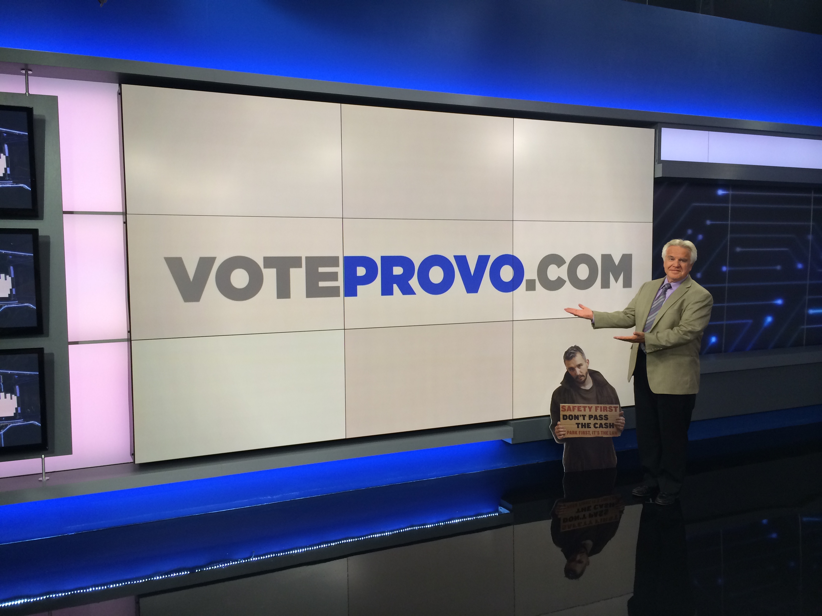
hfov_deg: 60.0
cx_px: 411
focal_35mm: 30
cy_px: 308
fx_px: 712
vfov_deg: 46.8
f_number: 2.2
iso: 80
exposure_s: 1/30
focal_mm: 4.12
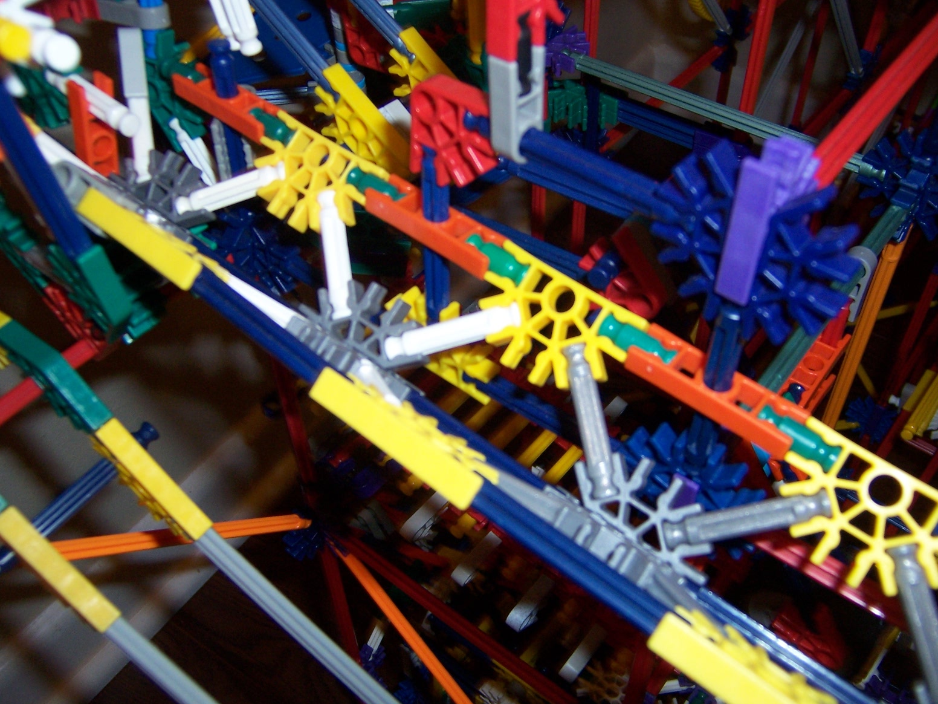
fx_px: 894
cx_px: 469
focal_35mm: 33
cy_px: 352
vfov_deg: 42.9
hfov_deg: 55.4
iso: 140
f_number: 2.8
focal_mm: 5.5
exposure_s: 1/60
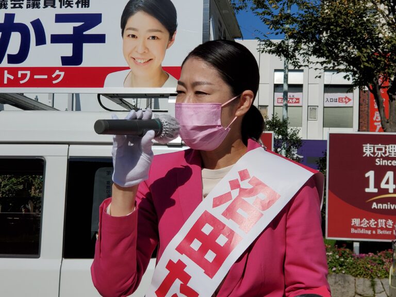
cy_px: 148
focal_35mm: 52
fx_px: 595
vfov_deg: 28.0
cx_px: 198
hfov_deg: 36.8
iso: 50
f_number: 2.4
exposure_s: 1/3427
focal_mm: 6
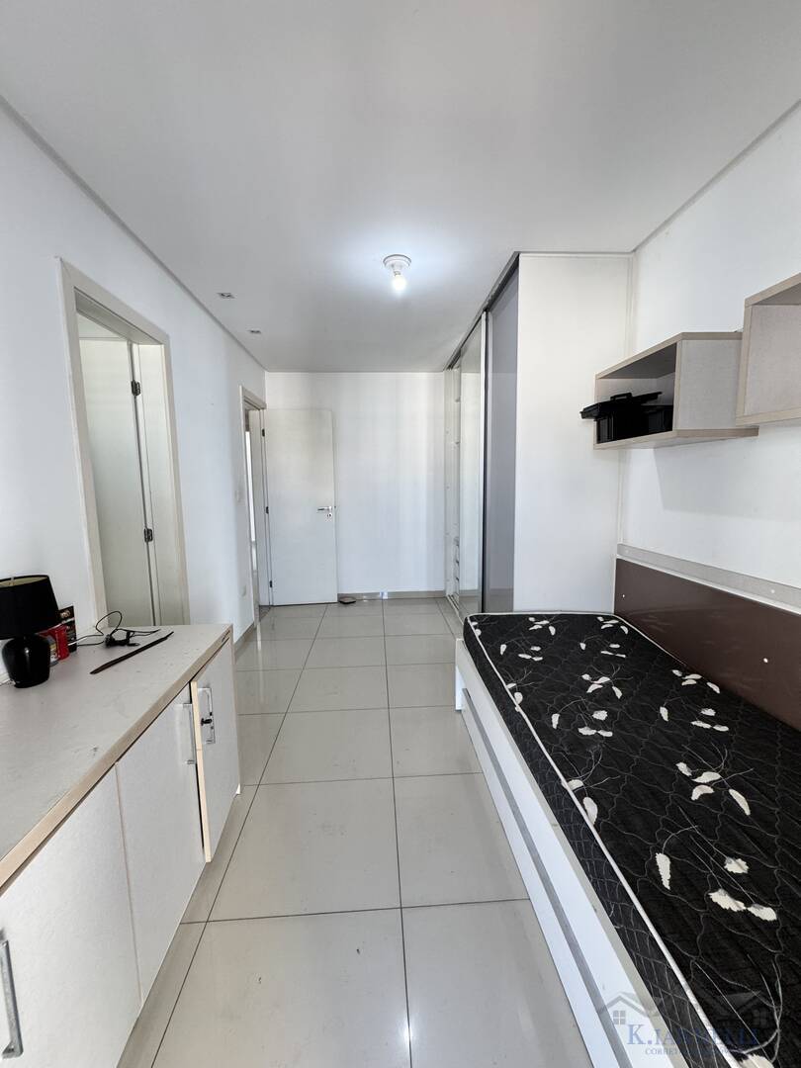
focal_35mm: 14
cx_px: 400
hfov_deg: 85.7
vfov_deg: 102.1
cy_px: 534
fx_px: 432
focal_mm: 2.22
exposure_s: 1/60
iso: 200
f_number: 2.2
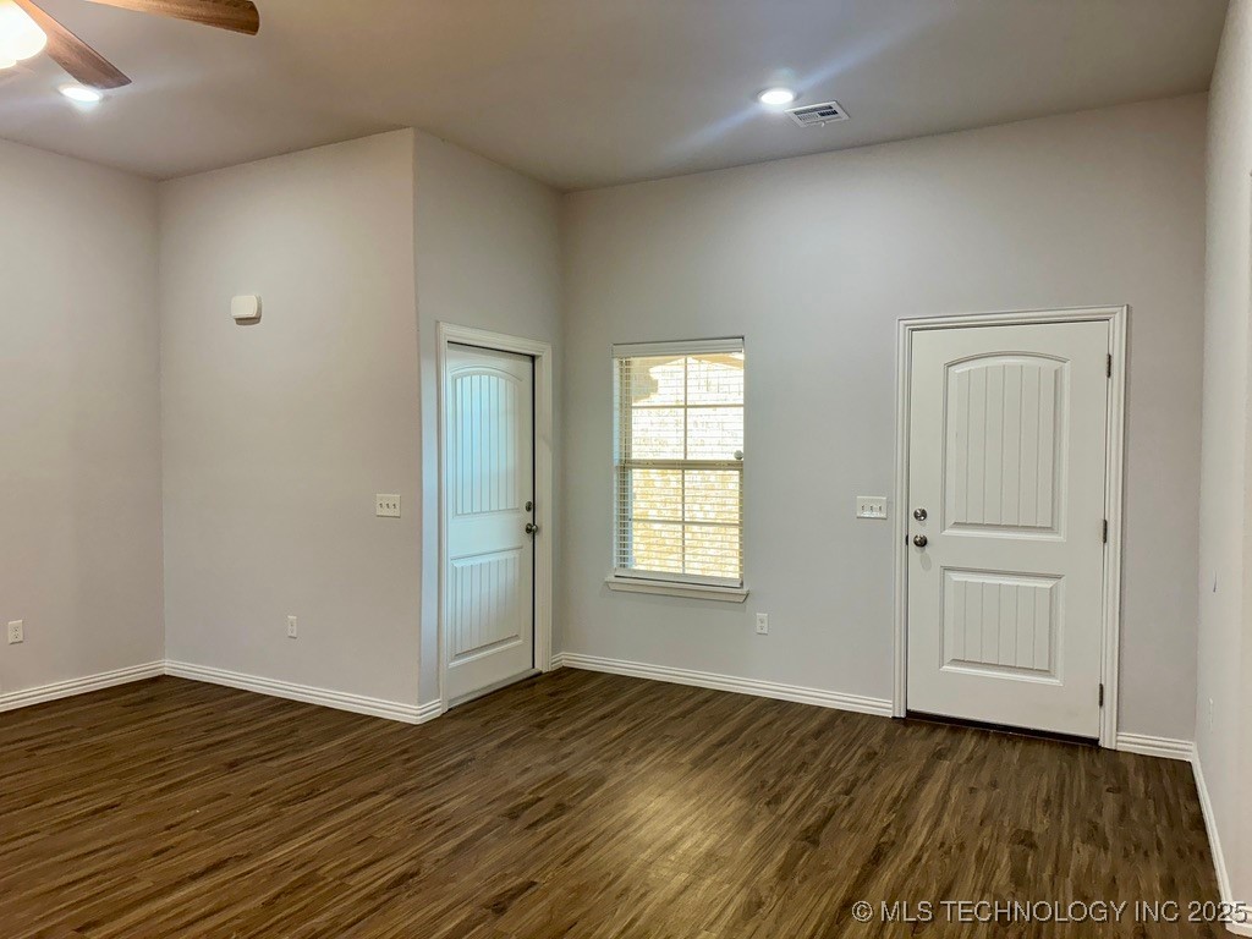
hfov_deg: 71.6
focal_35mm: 24
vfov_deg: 56.8
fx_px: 868
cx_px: 626
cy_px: 470
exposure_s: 1/120
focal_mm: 6.86
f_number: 1.78
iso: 200
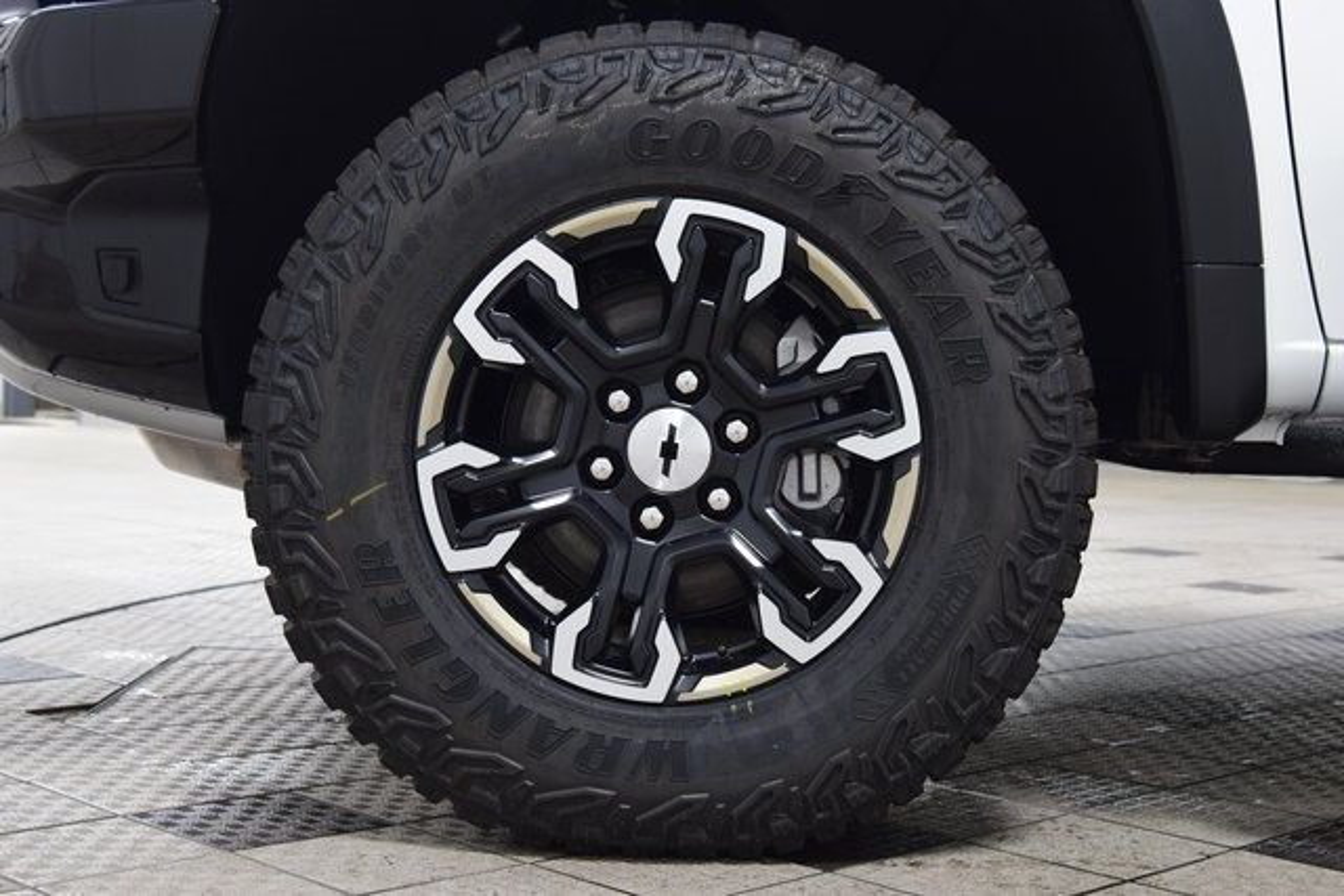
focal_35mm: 54
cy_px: 448
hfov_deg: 36.9
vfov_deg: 25.1
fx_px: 2016
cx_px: 672
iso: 800
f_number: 6.3
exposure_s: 1/15
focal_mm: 36
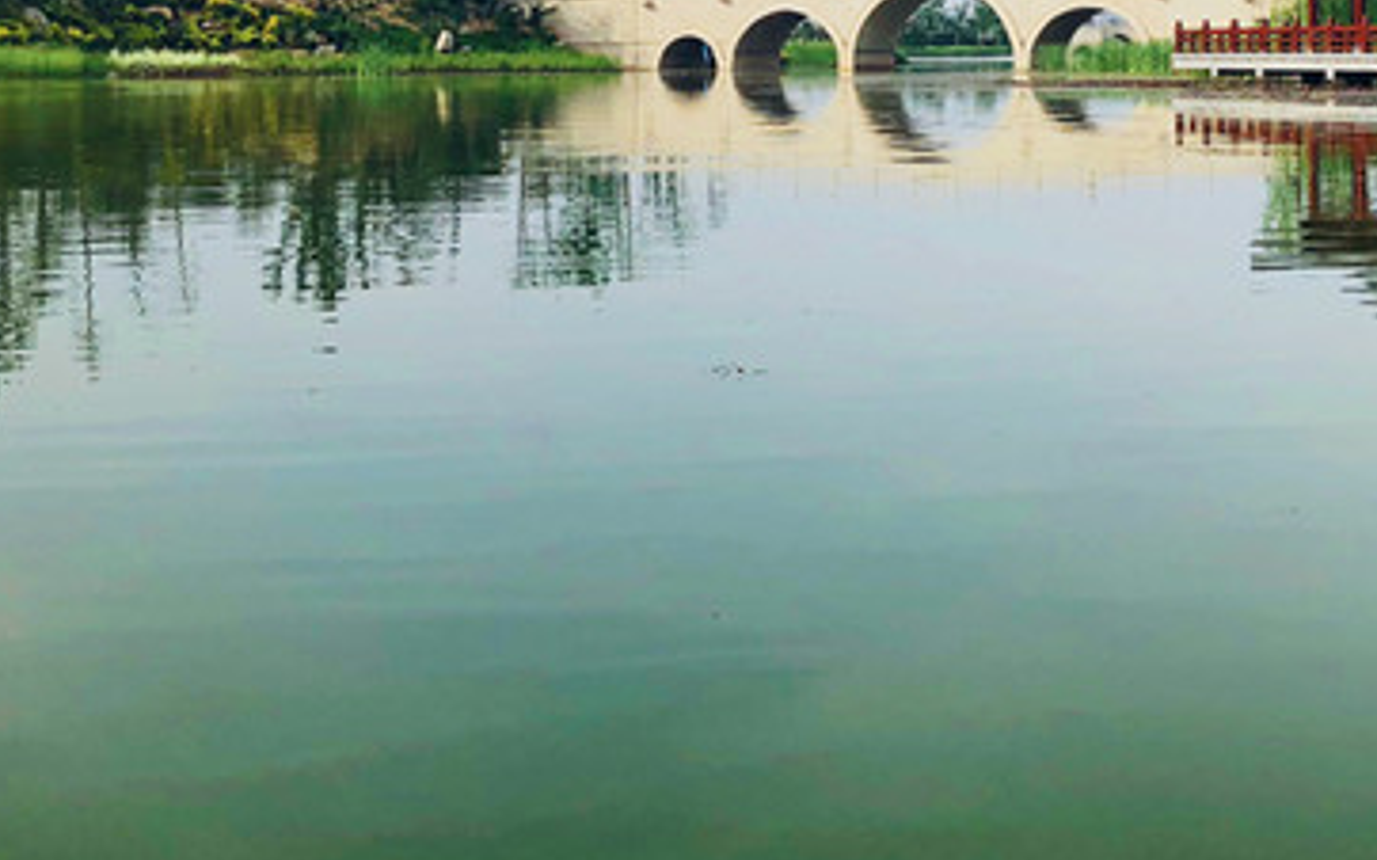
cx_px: 951
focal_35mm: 59
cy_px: 38
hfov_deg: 34.1
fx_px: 2213
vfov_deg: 21.3
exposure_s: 1/2825
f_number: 1.8
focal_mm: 4
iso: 20
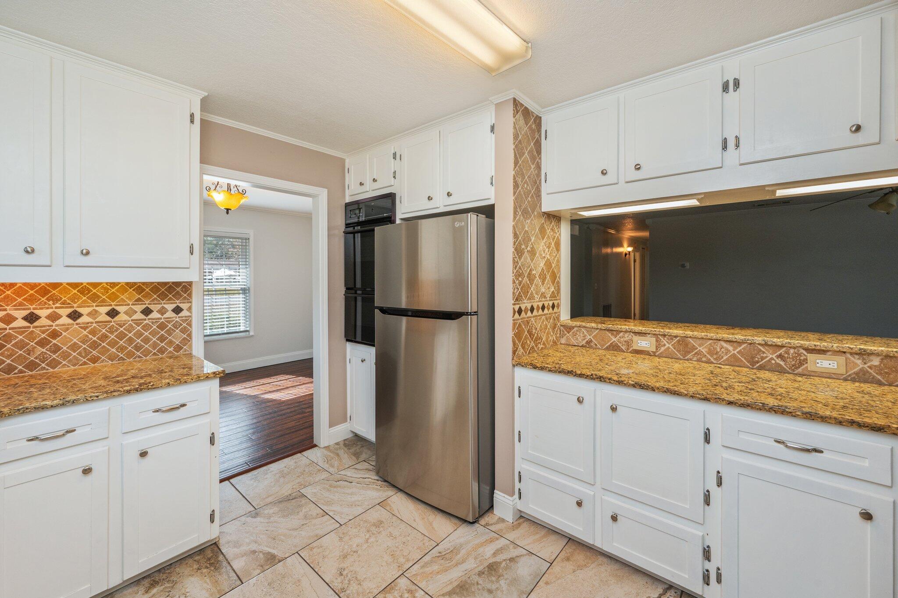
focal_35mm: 14
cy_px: 299
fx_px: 349
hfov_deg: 104.3
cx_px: 449
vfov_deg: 81.1
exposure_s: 1/30
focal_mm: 14
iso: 320
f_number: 9
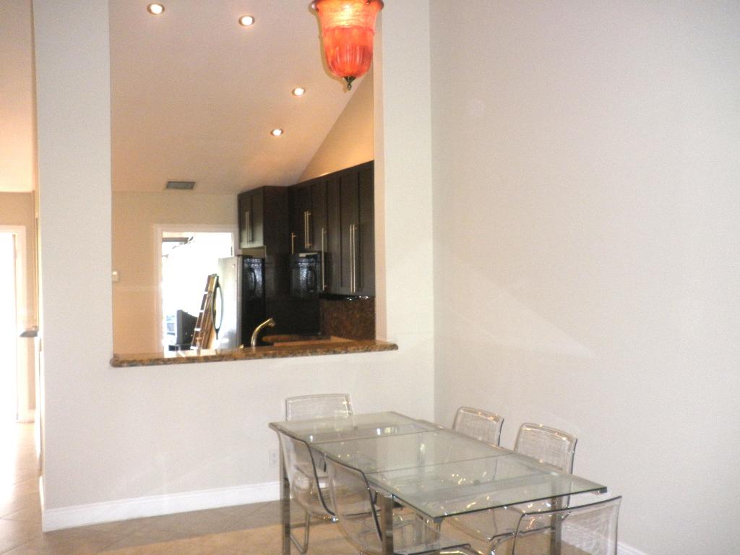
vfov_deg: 39.7
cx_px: 370
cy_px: 278
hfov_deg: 51.4
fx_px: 770
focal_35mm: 36
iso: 200
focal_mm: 6.3
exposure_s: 1/30
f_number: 3.5
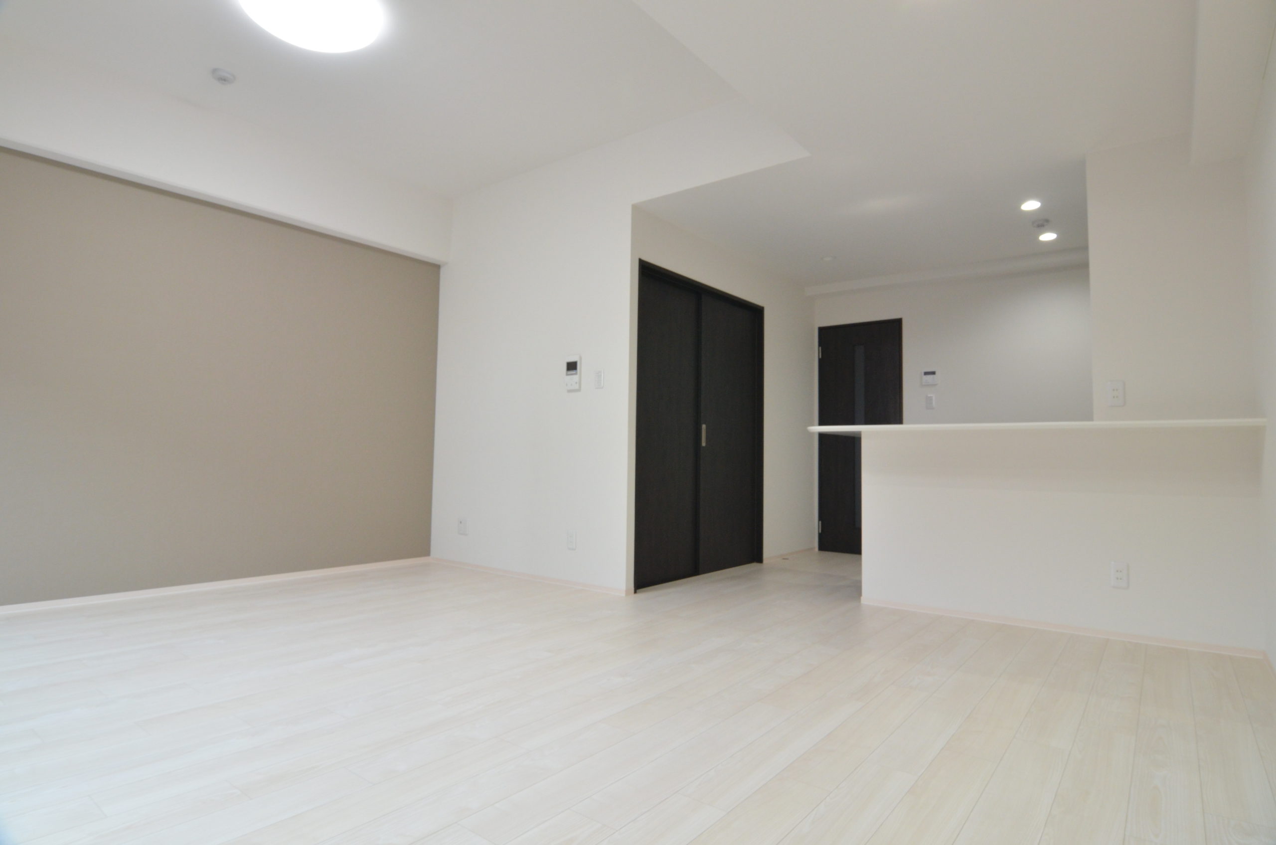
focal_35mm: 18
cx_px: 638
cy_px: 422
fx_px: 637
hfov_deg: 90.1
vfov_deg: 67.2
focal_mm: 12
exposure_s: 1/30
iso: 900
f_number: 8
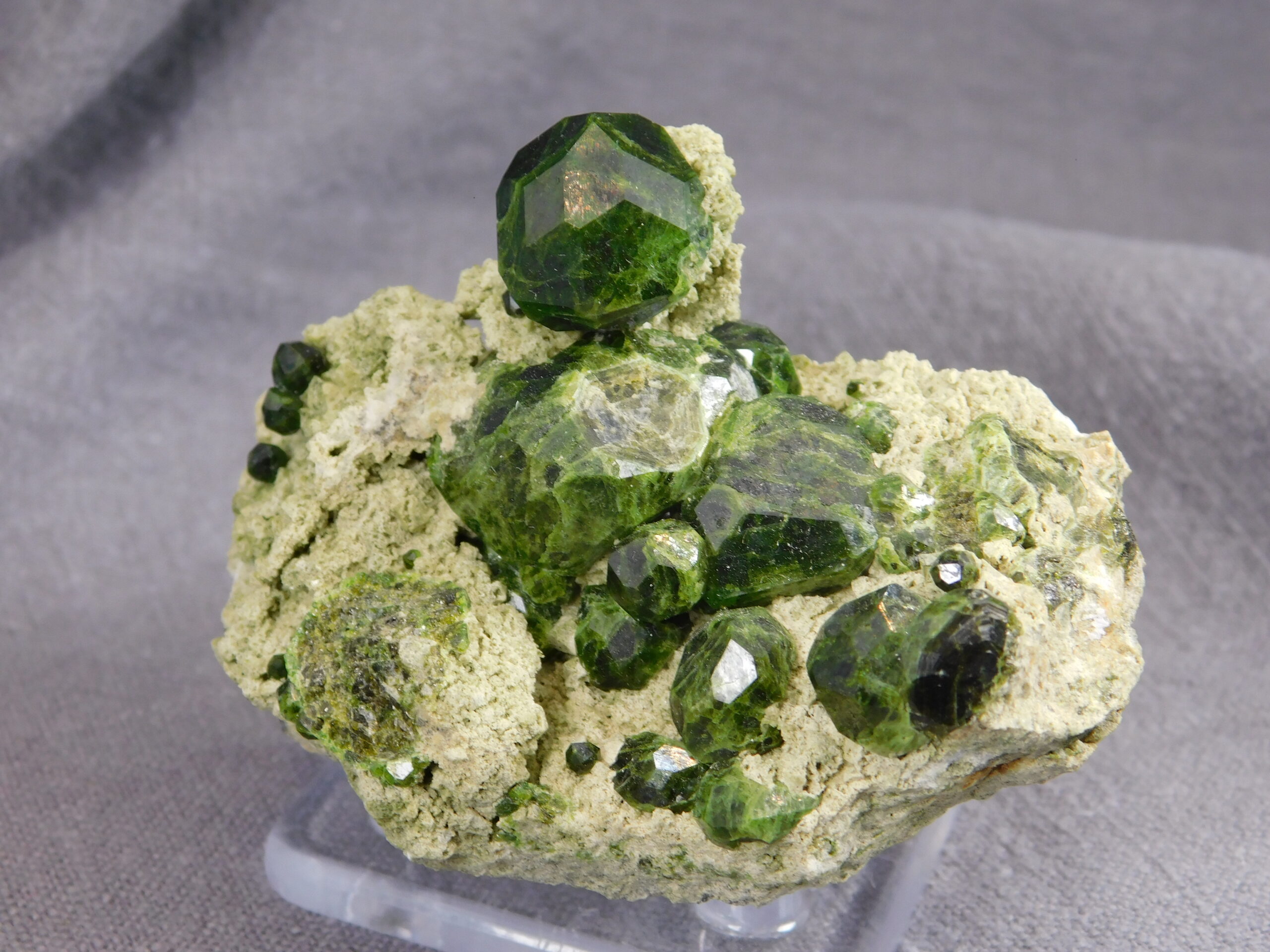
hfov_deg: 29.4
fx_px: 2421
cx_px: 635
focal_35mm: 66
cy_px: 476
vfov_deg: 22.3
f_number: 4.2
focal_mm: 11.7
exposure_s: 1/80
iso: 125
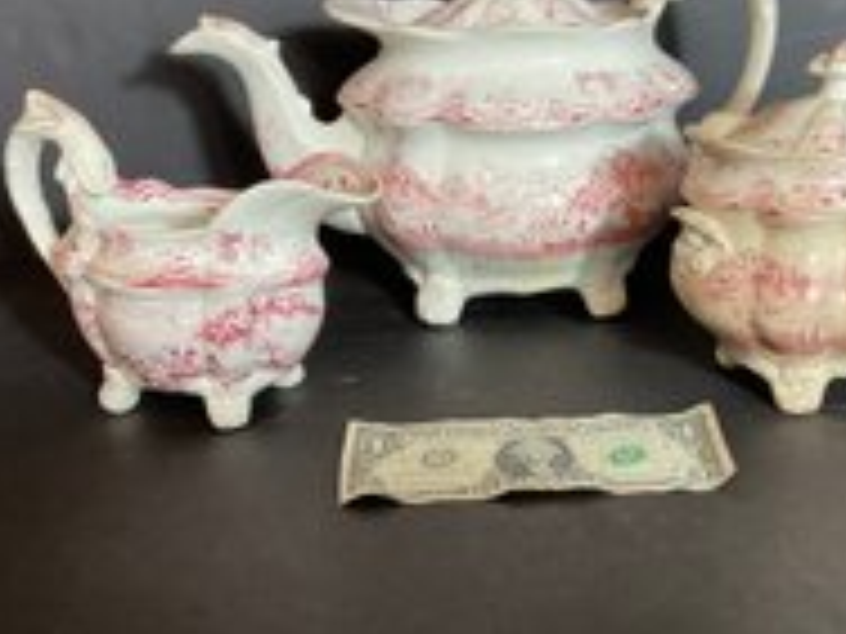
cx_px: 538
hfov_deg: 35.9
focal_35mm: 53
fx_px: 1295
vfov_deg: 27.5
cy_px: 353
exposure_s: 1/50
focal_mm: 3
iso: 64
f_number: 1.8
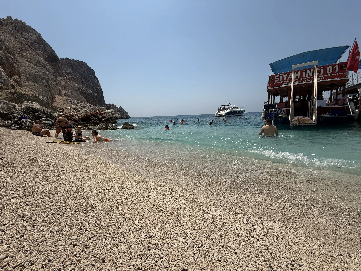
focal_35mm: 14
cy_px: 136
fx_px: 146
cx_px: 180
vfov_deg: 85.7
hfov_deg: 102.1
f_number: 2.2
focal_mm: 2.22
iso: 50
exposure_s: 1/5155
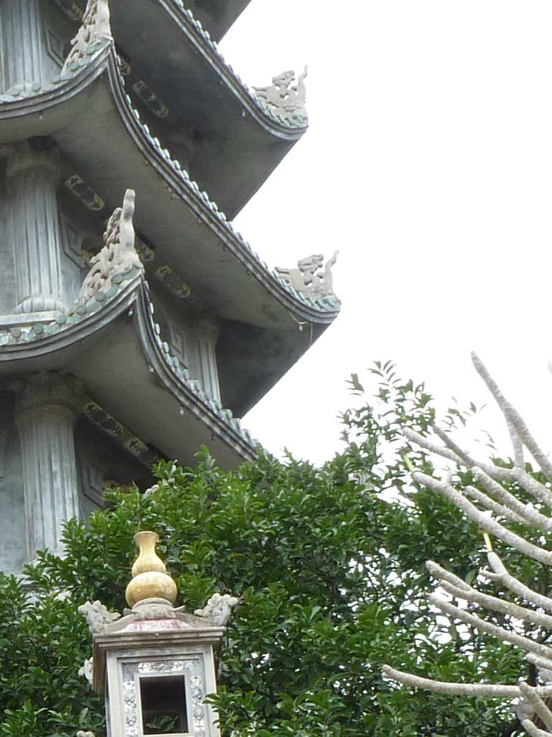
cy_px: 739
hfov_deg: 16.5
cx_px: -104
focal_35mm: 86
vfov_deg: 21.9
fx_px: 1829
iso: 100
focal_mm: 4.3
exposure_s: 1/200
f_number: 4
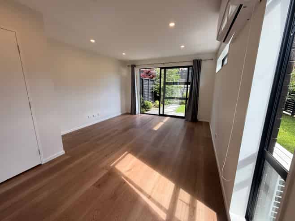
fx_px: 119
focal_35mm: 14
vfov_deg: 85.6
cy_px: 110
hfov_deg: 102.1
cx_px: 148
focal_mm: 2.22
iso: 64
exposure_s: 1/258
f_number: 2.2
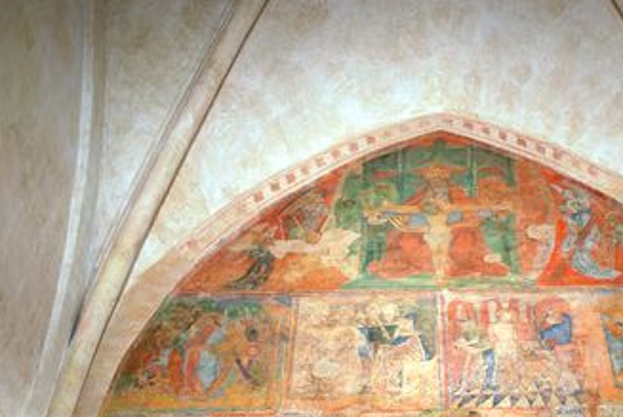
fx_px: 1246
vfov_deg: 18.8
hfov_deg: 27.8
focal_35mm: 72
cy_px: 354
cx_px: 452
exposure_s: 2
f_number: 10
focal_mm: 27
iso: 100
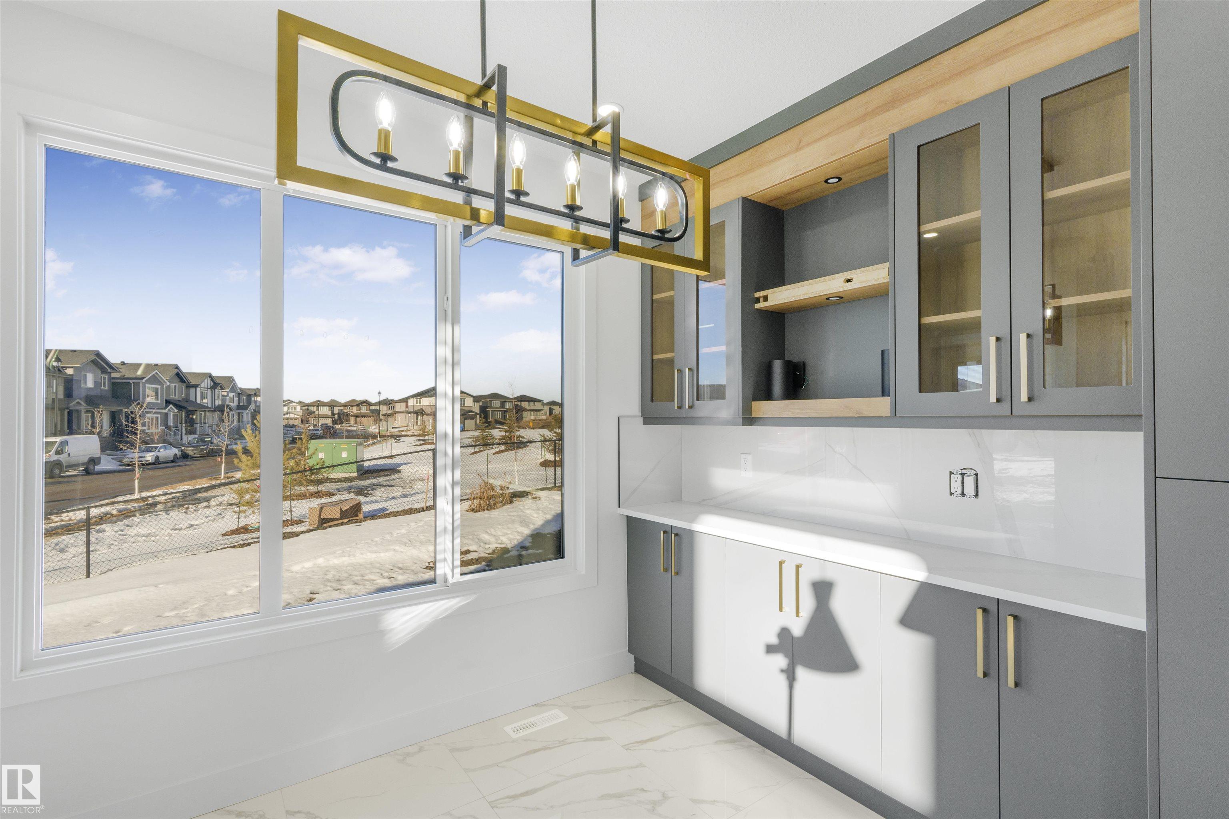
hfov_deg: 95.0
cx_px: 614
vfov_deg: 72.1
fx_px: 563
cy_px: 410
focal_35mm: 16
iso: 200
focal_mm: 11
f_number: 9.5
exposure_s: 1/45
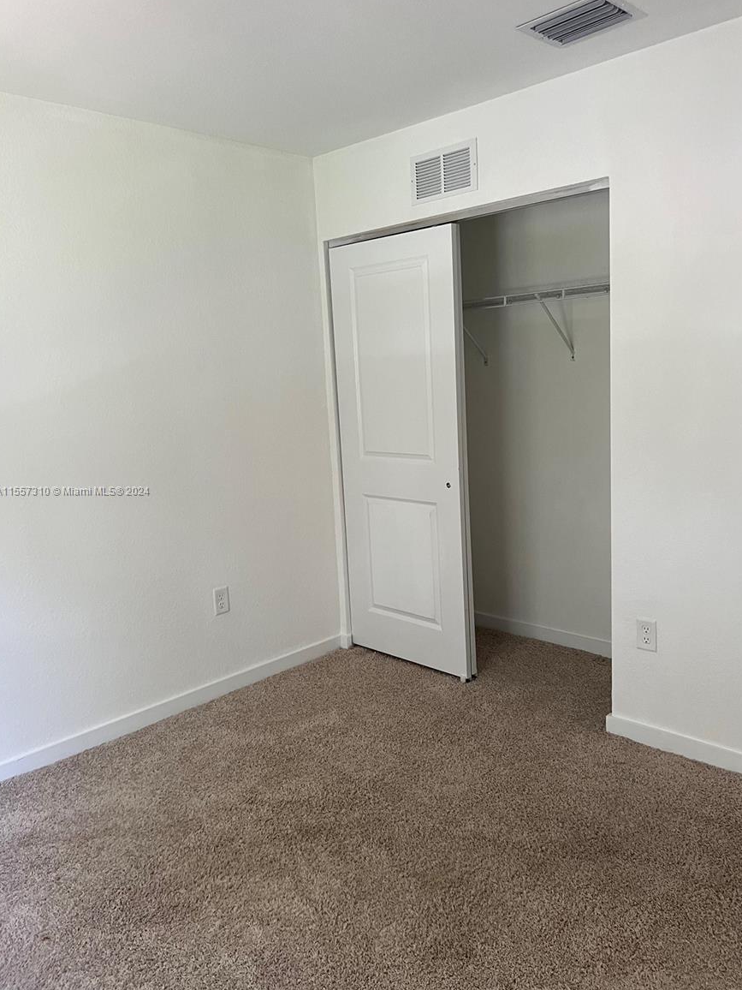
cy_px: 492
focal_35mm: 27
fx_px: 772
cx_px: 377
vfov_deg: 65.3
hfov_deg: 51.4
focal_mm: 5.7
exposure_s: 1/60
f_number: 1.5
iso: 200
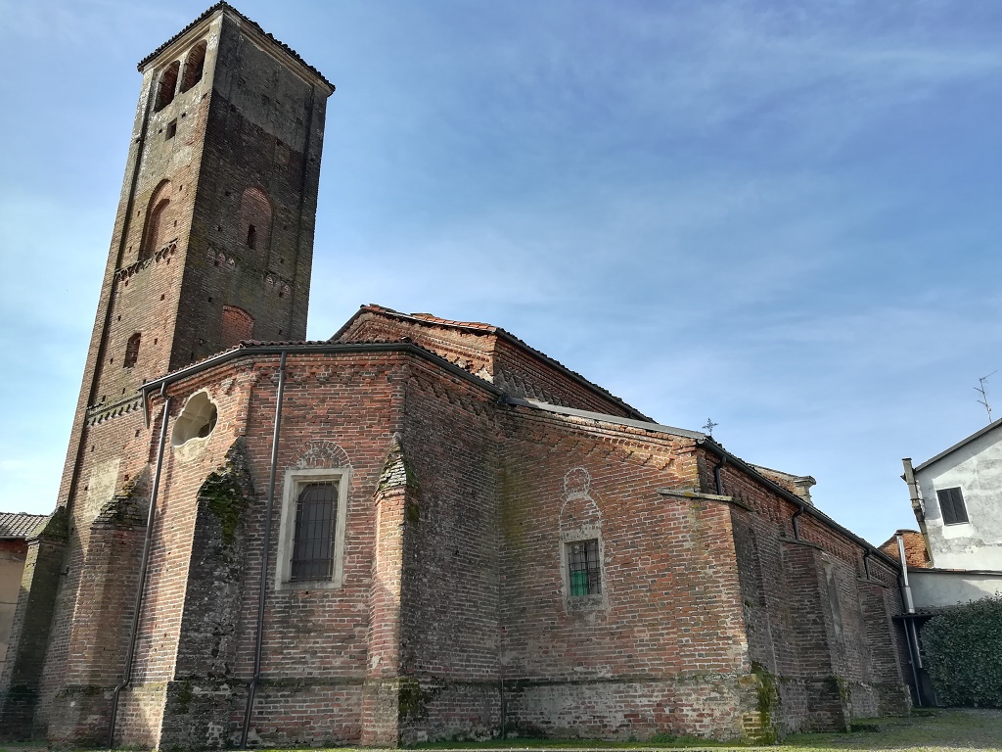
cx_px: 501
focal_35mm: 26
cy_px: 376
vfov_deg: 53.1
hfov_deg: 67.3
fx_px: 753
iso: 50
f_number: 2.2
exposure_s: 1/716
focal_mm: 3.83
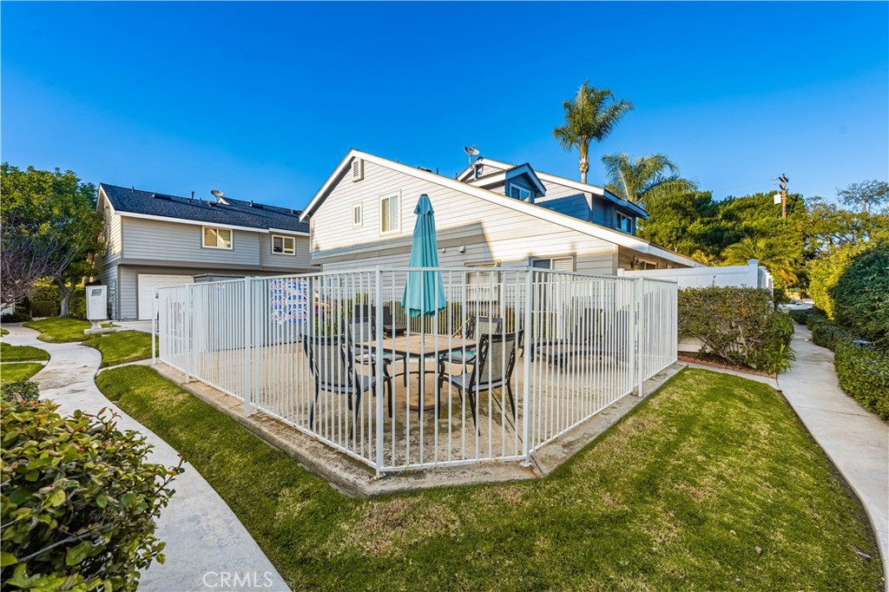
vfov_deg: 81.2
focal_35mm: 14
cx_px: 444
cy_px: 296
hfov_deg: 104.3
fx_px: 346
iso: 100
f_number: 9
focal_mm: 14
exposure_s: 1/200
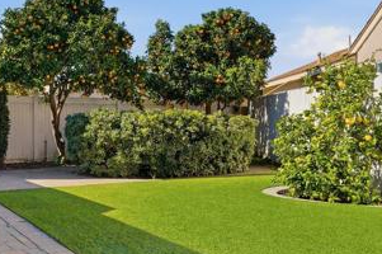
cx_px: 128
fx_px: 541
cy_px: 122
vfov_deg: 26.4
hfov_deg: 38.5
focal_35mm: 51
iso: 125
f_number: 10
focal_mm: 24
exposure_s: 1/3200
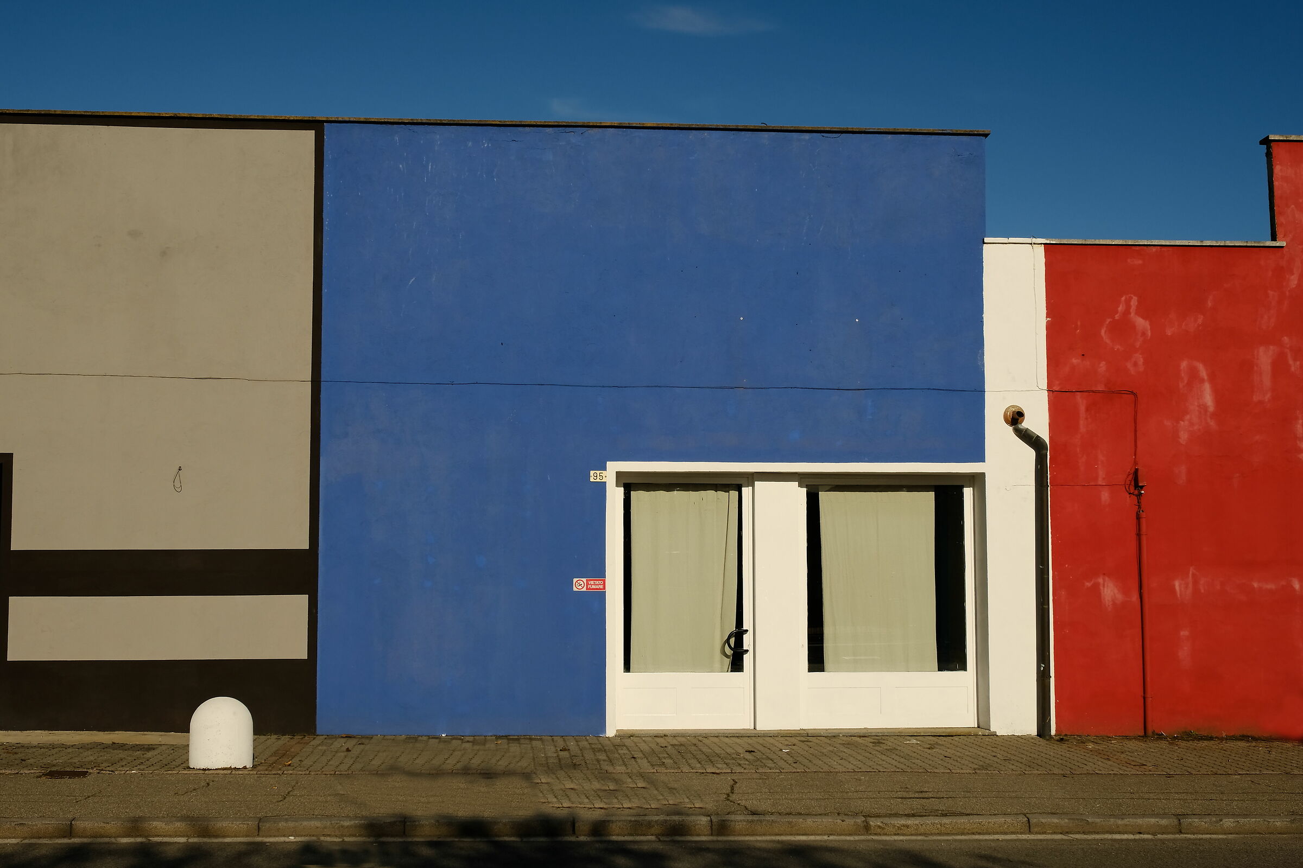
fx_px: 1520
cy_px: 434
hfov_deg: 46.4
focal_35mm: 42
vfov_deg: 31.9
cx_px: 652
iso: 200
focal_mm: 28.3
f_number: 11
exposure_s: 1/500
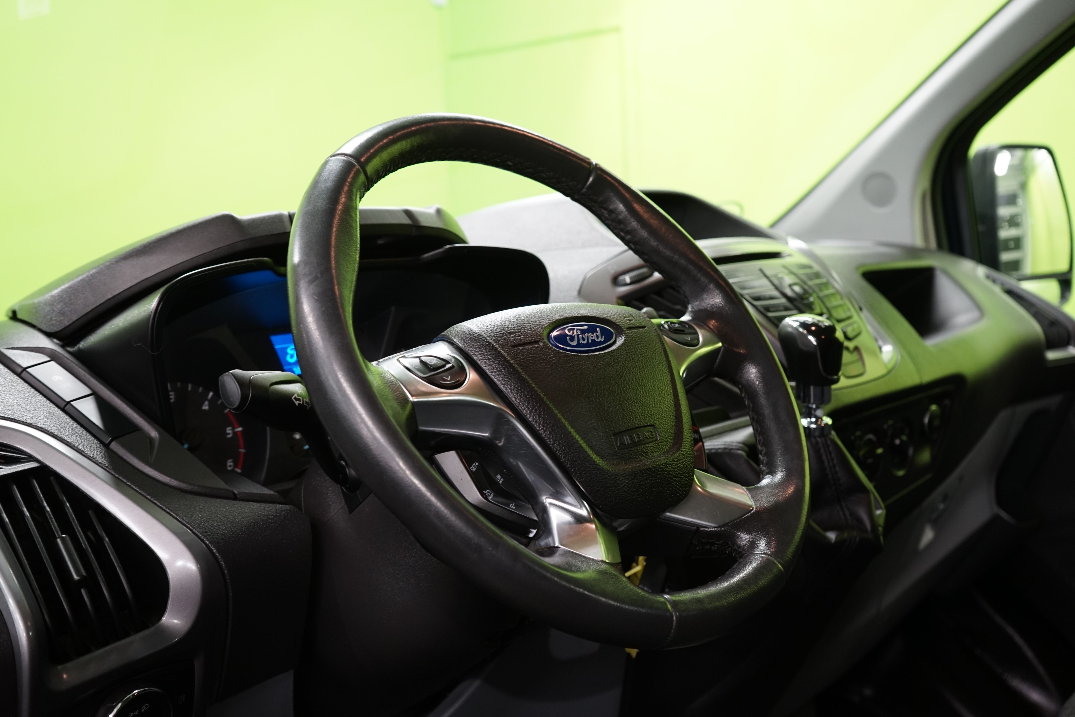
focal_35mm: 37
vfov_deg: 35.9
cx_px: 538
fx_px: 1105
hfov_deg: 51.9
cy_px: 358
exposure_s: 1/15
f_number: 5.6
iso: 800
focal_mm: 37
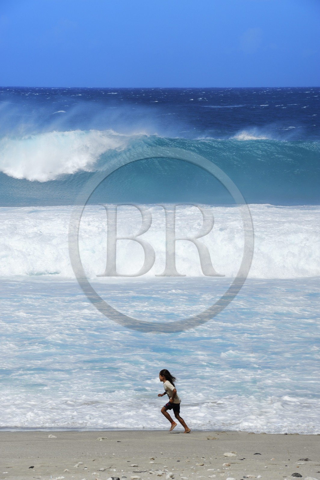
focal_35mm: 200
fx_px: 2671
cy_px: 240
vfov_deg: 10.3
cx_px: 160
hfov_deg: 6.9
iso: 200
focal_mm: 200
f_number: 18
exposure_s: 1/250
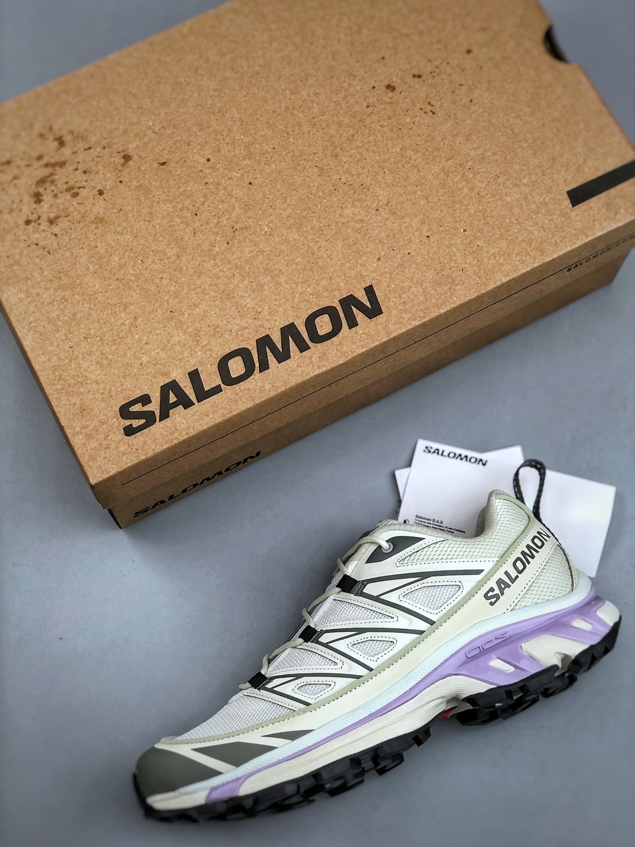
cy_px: 424
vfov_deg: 33.8
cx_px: 318
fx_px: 1394
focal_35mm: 57
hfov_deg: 25.7
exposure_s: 1/50
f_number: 2.8
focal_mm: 6.6
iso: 20
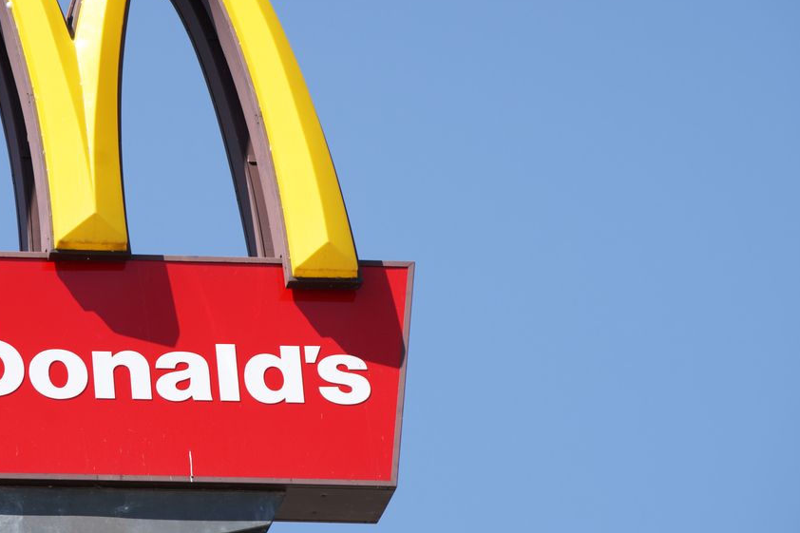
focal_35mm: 298
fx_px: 6620
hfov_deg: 6.9
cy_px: 232
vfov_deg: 4.6
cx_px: 232
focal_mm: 200
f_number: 8
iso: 100
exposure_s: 1/250
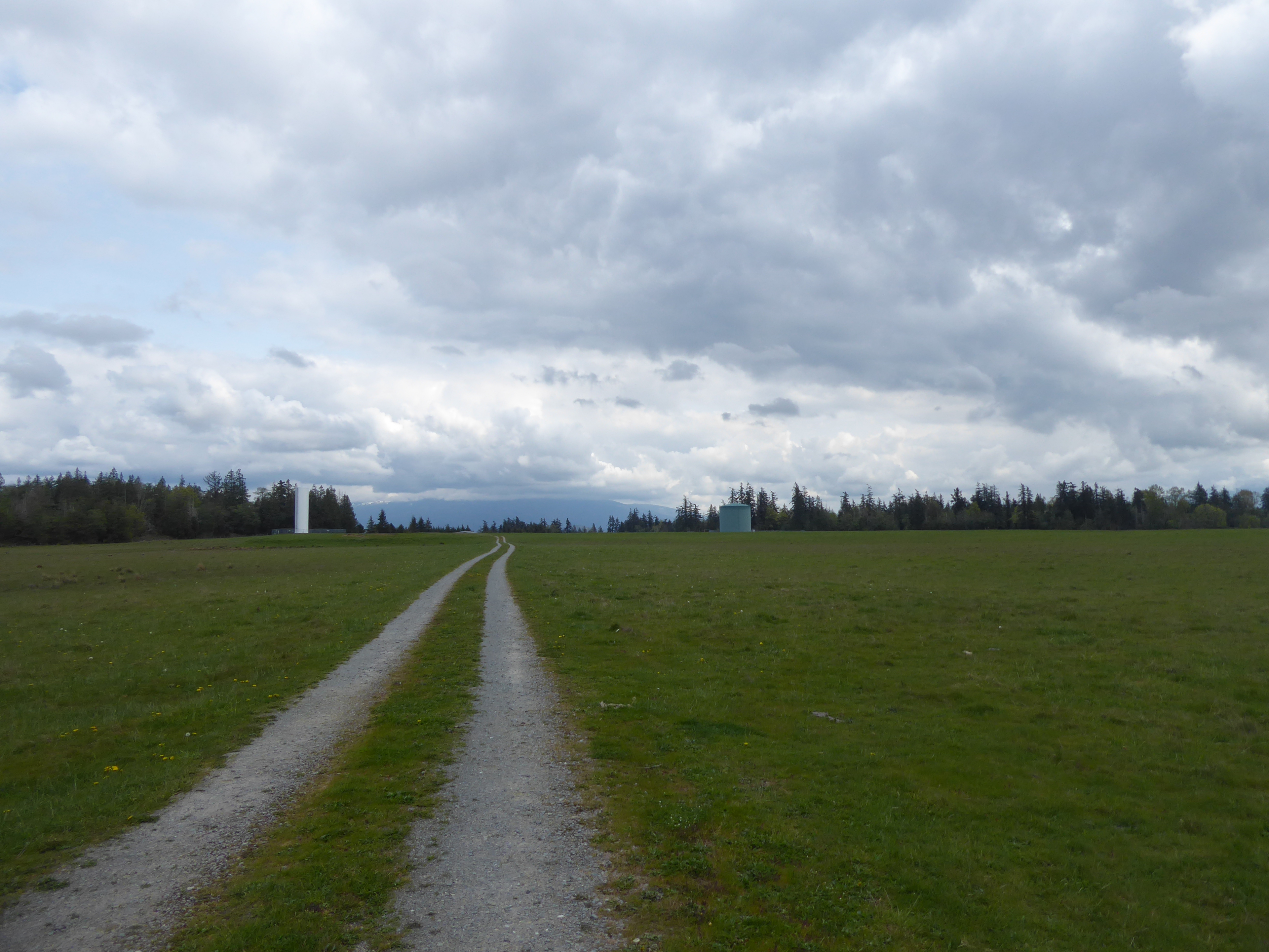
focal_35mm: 25
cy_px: 483
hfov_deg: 69.4
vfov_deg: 54.9
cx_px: 654
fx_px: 916
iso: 80
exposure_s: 1/800
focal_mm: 4.3
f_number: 3.3
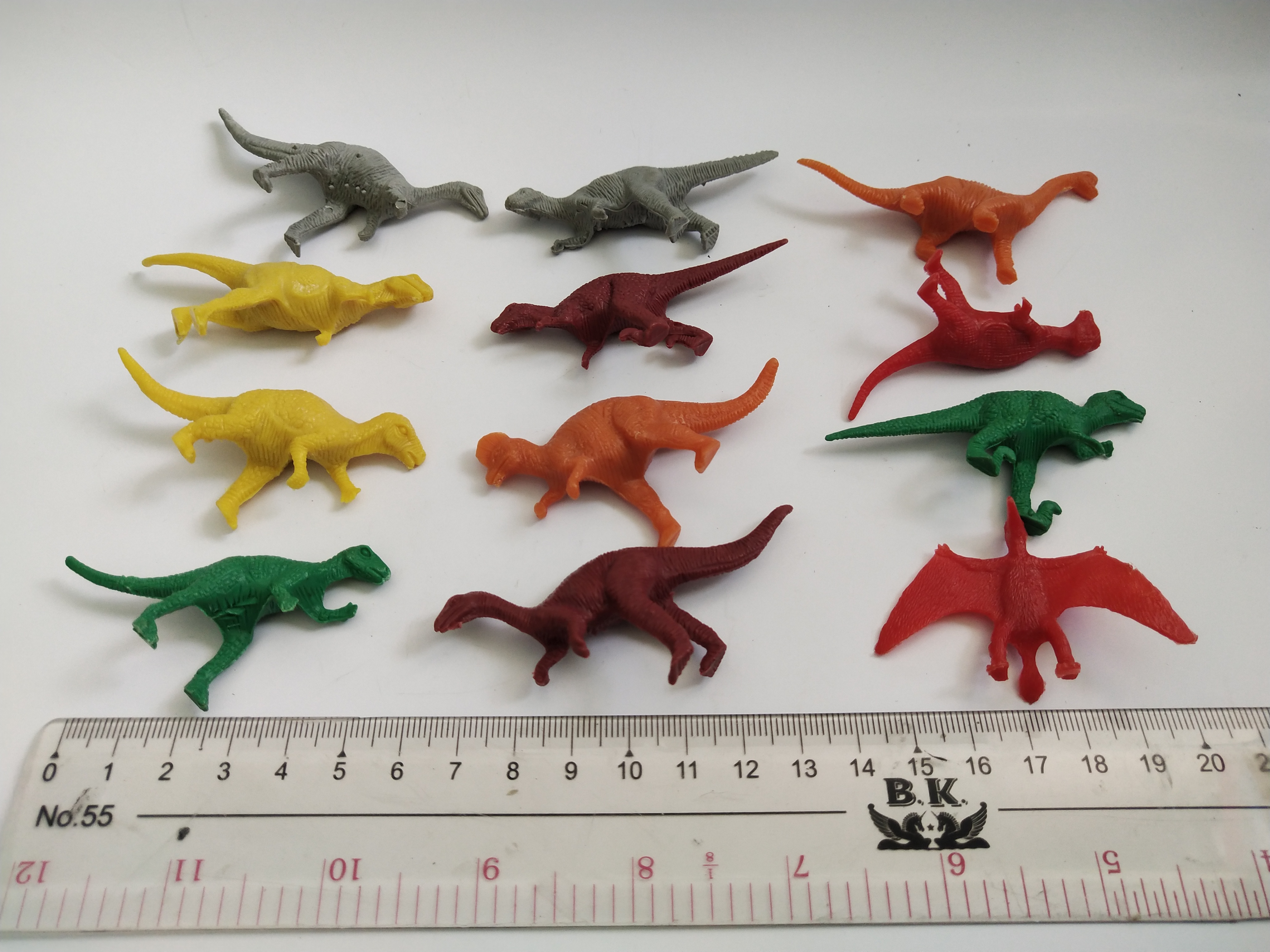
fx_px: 1101
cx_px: 635
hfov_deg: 60.0
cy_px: 476
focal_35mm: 30
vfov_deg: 46.8
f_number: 1.8
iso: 168
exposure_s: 1/100
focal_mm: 3.95
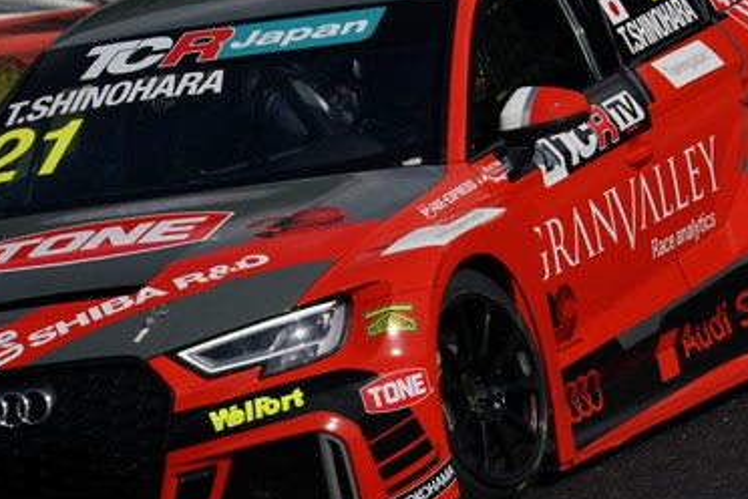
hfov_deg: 2.7
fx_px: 15603
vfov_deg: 1.8
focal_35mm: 751
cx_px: 249
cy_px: 231
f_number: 13
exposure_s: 1/800
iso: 200
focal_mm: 388
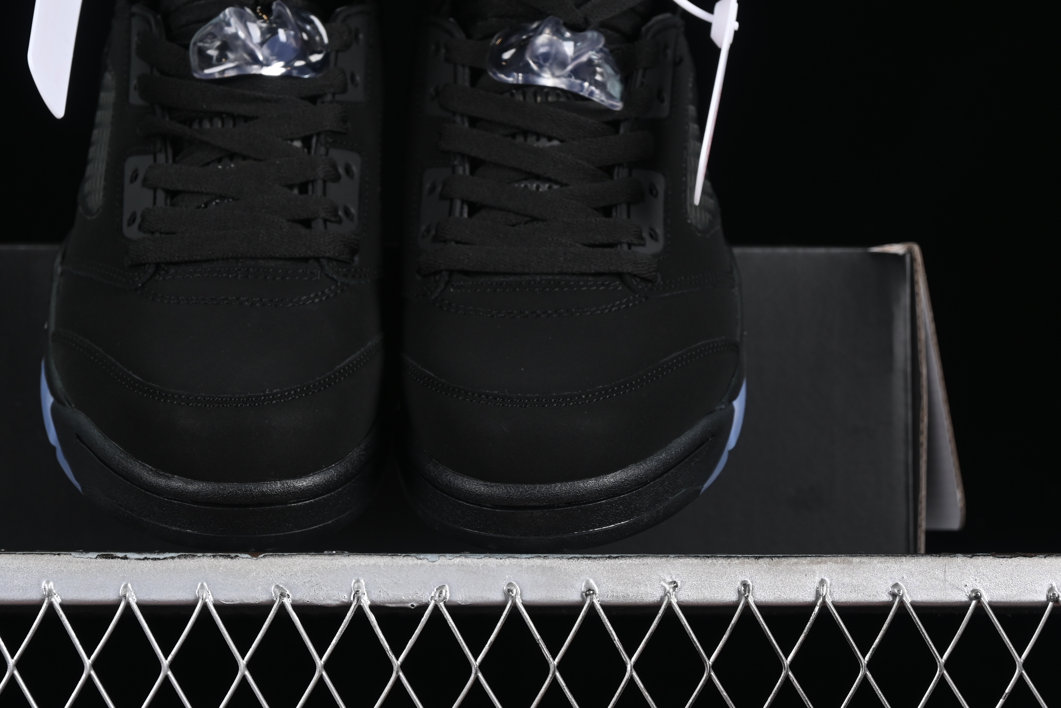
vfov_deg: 14.2
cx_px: 399
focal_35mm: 96
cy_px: 276
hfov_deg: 21.2
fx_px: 2829
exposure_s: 1/60
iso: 160
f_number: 6.3
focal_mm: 50
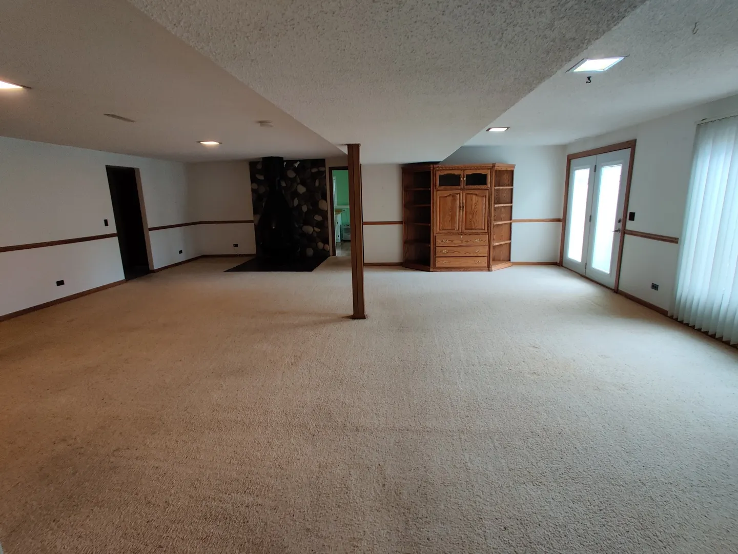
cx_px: 369
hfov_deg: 106.2
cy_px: 277
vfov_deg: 89.9
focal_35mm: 13
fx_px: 277
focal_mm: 2.25
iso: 160
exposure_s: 1/33
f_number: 2.2
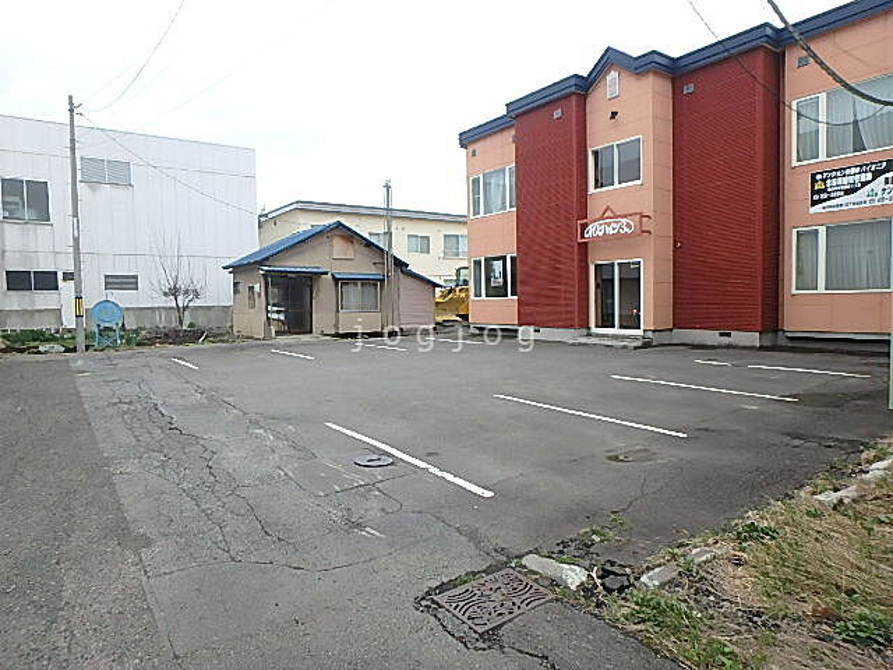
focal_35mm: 21
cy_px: 335
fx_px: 542
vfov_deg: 63.4
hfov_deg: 79.0
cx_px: 446
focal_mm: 3.7
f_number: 3.5
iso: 125
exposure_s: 1/400
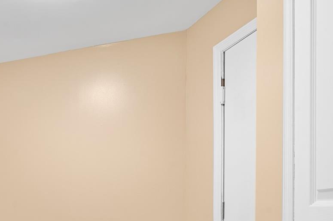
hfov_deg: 45.1
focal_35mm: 37
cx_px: 10
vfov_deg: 33.9
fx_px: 342
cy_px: 200
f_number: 13
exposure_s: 1.6
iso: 400
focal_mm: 14
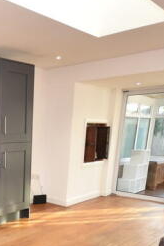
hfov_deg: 30.7
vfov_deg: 44.9
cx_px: -6
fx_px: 273
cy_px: 212
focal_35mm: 40
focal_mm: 10
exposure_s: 1/160
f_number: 4.5
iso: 800
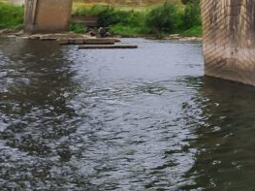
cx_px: 269
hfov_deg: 23.7
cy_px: -80
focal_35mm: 78
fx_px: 574
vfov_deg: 17.3
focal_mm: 3.94
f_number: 1.9
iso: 100
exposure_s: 1/1116
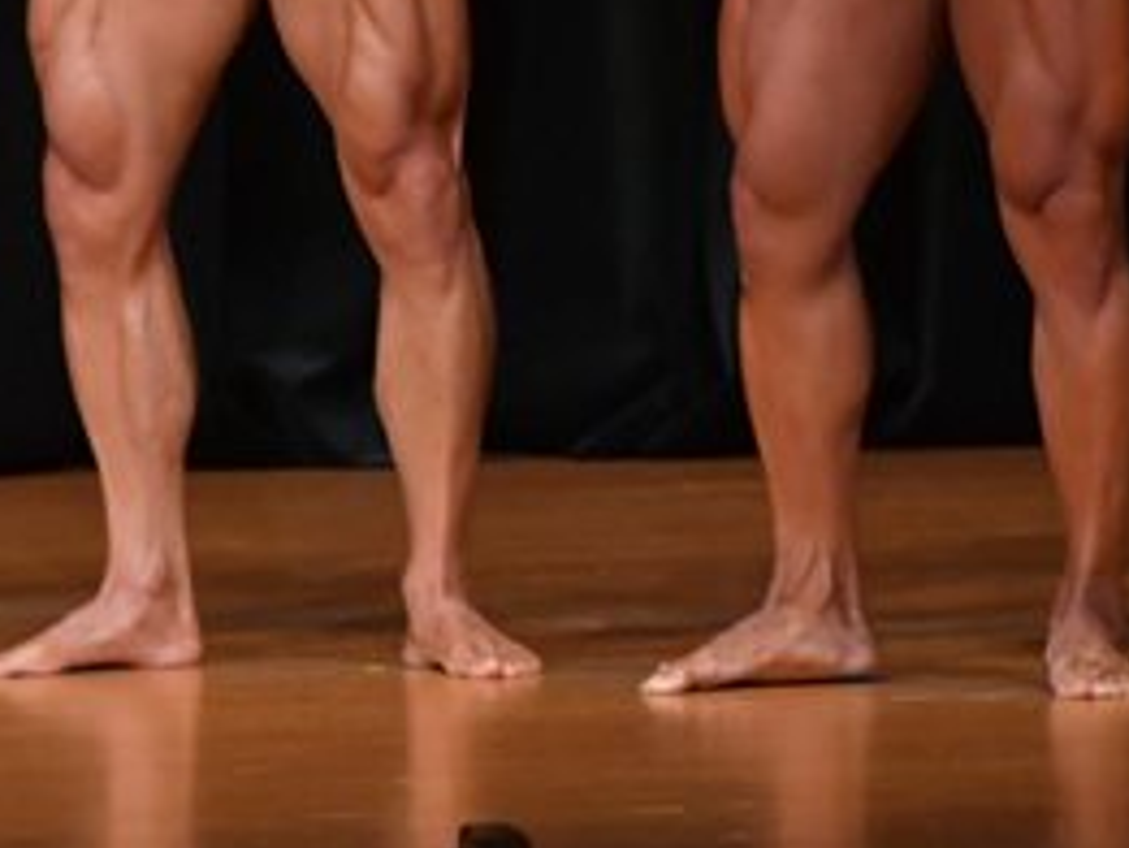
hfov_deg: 2.6
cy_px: -177
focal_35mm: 771
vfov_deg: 1.9
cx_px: 975
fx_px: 25158
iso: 5000
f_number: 5.6
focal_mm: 180
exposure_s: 1/400
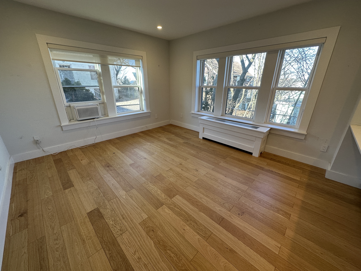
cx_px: 180
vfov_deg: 85.7
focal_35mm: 14
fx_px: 146
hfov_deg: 102.1
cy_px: 136
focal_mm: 2.22
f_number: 2.2
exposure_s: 1/120
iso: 100
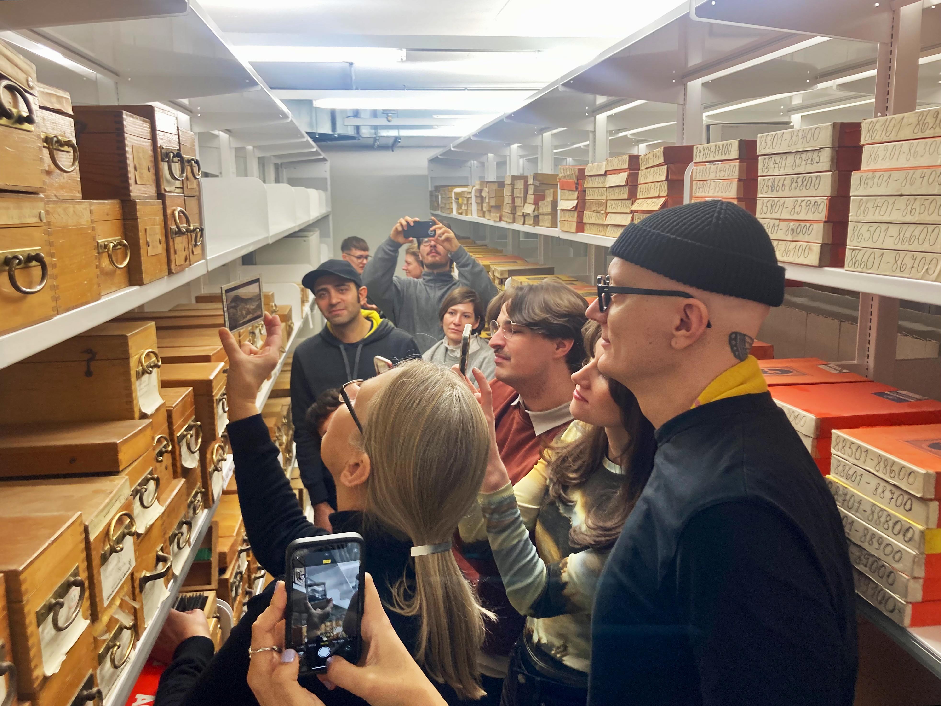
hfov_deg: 63.5
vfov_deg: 49.7
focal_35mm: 28
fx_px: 761
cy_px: 353
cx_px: 470
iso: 80
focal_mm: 3.99
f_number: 1.8
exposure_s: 1/50
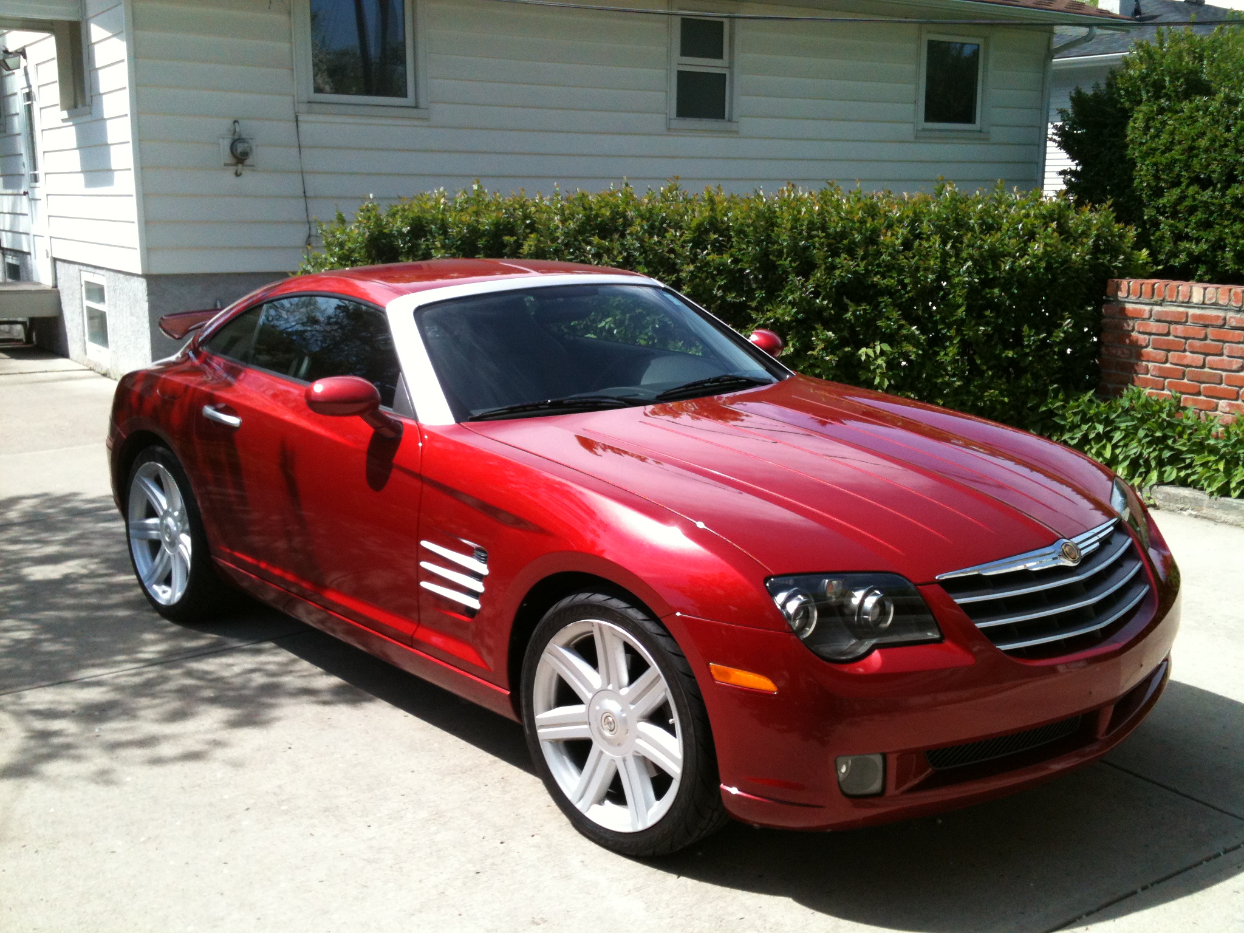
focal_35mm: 35
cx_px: 622
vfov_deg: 40.7
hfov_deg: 52.6
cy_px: 466
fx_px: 1258
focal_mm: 3.85
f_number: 2.8
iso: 64
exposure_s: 1/692
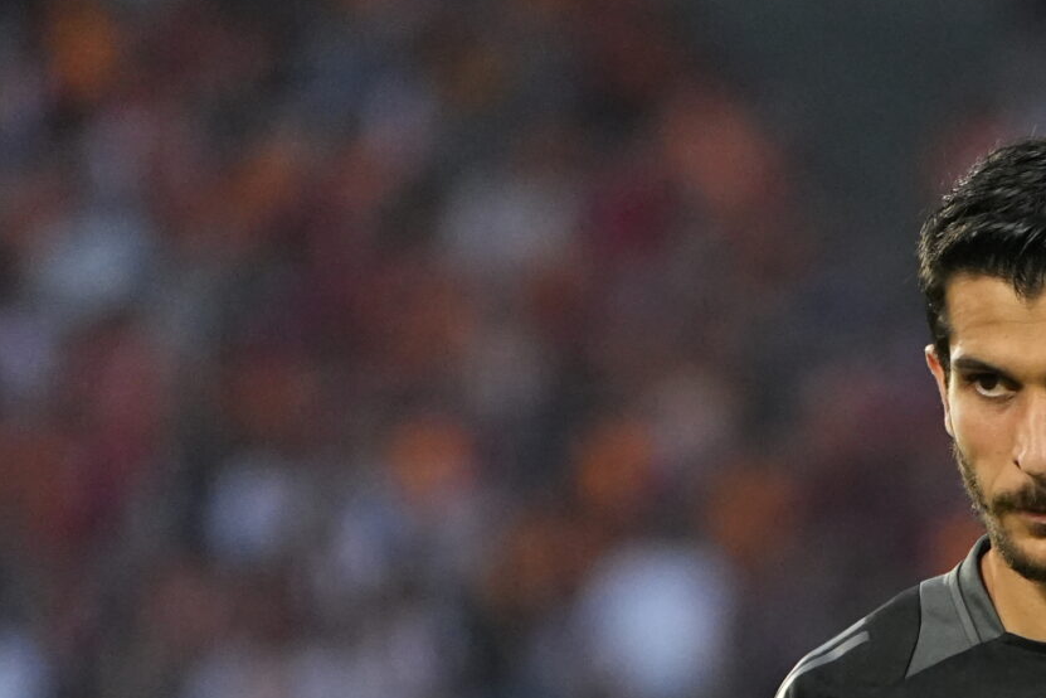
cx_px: 1187
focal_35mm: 1233
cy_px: 986
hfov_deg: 1.7
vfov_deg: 1.1
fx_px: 35823
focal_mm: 400
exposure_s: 1/800
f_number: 5.6
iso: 5000
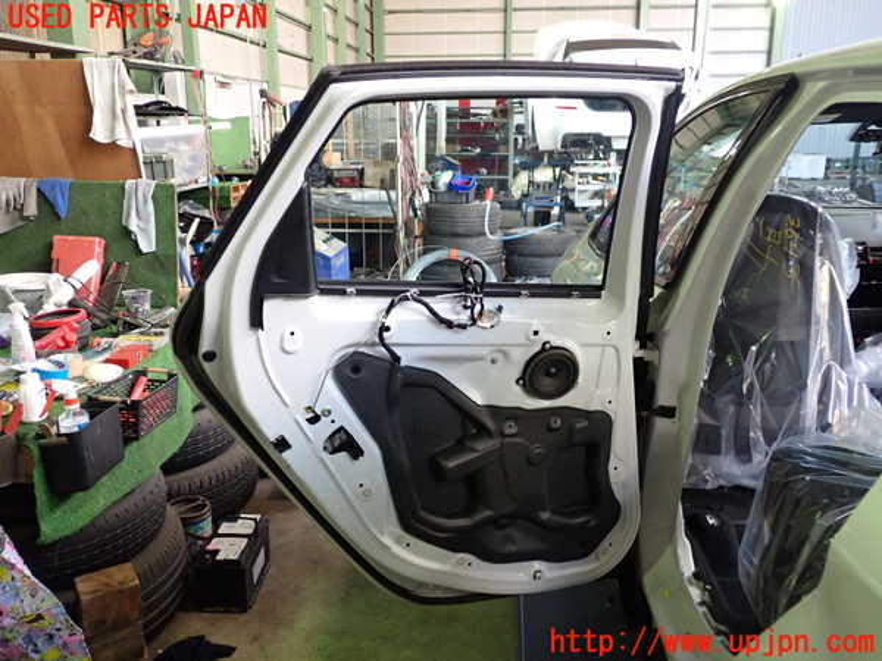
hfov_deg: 60.0
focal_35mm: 30
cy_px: 330
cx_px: 441
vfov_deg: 46.8
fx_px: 764
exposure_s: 1/50
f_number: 2.3
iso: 250
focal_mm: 5.4
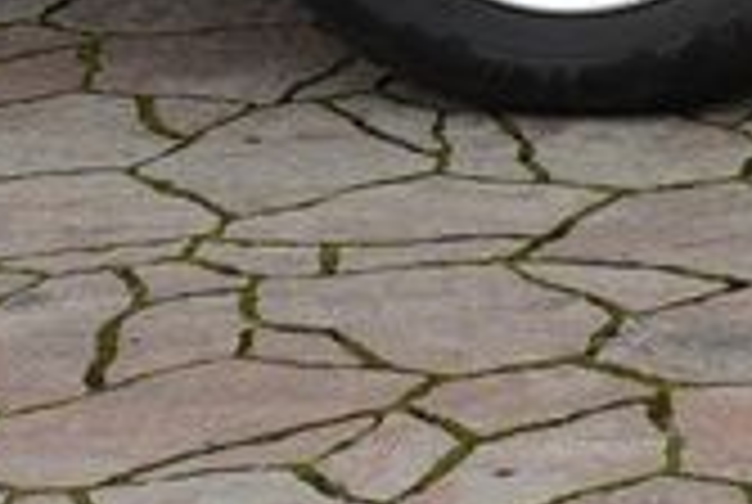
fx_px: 4876
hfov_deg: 8.1
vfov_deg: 5.7
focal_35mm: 233
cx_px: 1882
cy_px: -598
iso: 500
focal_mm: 38
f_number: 8
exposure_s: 1/250
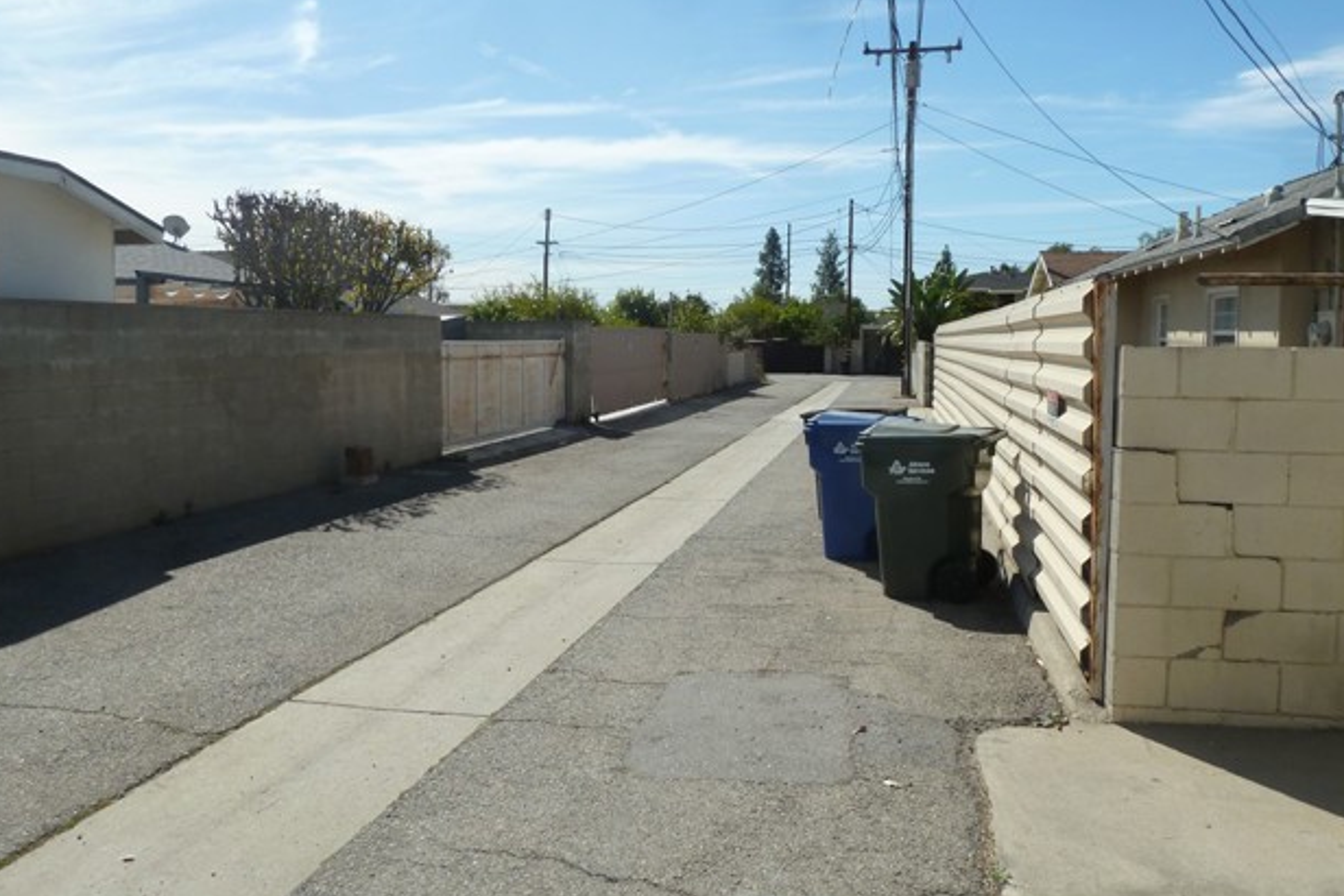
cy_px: 427
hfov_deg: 67.4
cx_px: 683
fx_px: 1008
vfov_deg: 47.9
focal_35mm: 27
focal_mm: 4.1
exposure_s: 1/500
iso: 80
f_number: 5.6
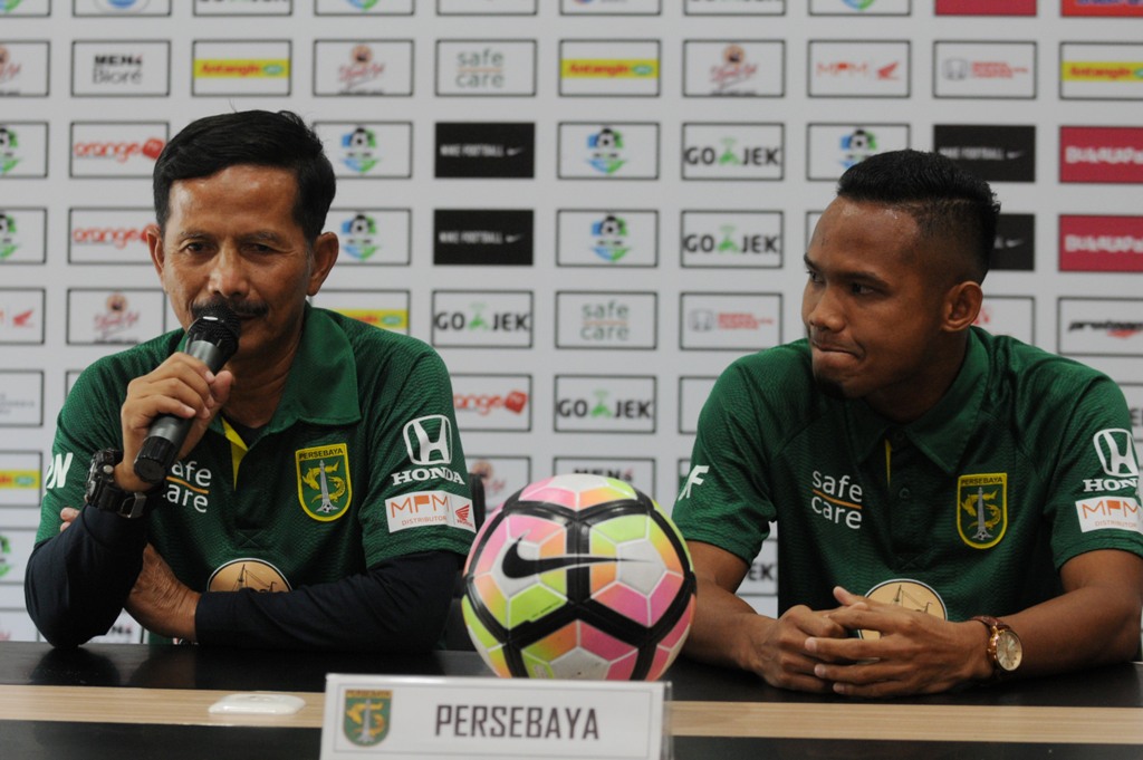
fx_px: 4092
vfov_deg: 10.6
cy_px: 380
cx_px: 572
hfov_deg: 15.9
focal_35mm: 129
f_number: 2.8
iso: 800
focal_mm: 86
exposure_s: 1/60
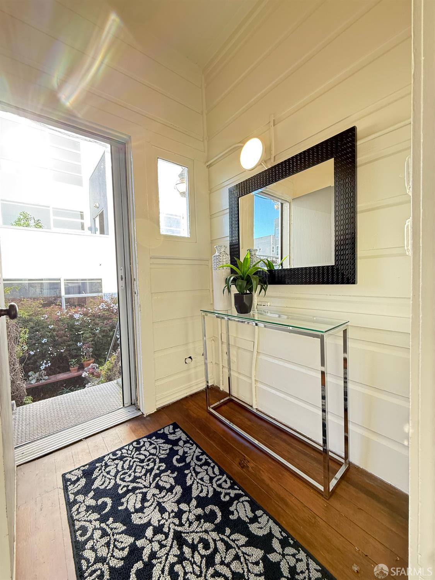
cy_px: 290
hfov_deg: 85.7
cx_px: 218
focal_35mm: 14
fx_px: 235
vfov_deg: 102.1
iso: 125
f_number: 2.2
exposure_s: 1/99
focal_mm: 2.22
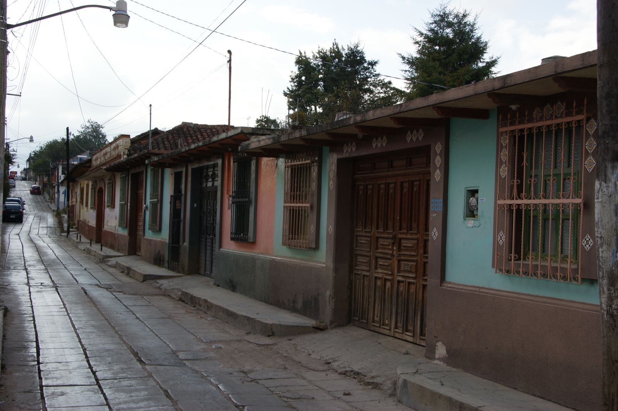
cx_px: 309
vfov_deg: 25.7
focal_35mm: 52
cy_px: 206
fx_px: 900
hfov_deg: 37.9
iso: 100
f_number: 11
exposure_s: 1/100
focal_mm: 35
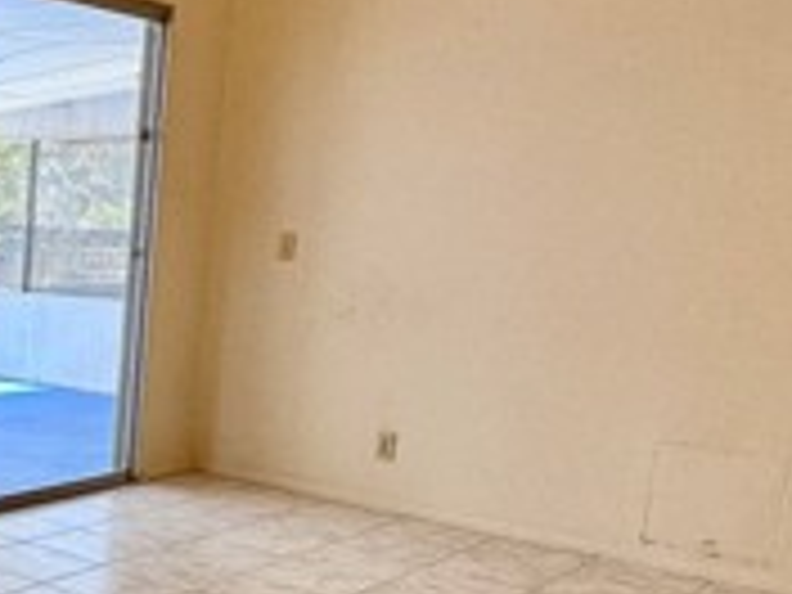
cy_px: 396
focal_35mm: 51
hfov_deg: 30.4
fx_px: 1167
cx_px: -212
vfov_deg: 28.4
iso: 80
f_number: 2.2
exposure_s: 1/120
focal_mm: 2.22
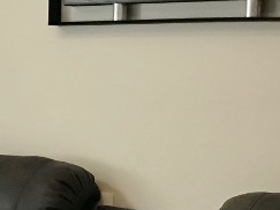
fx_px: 994
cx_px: 59
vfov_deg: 11.5
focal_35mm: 123
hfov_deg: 15.9
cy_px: 324
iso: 64
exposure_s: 1/15
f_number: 1.8
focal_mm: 3.99
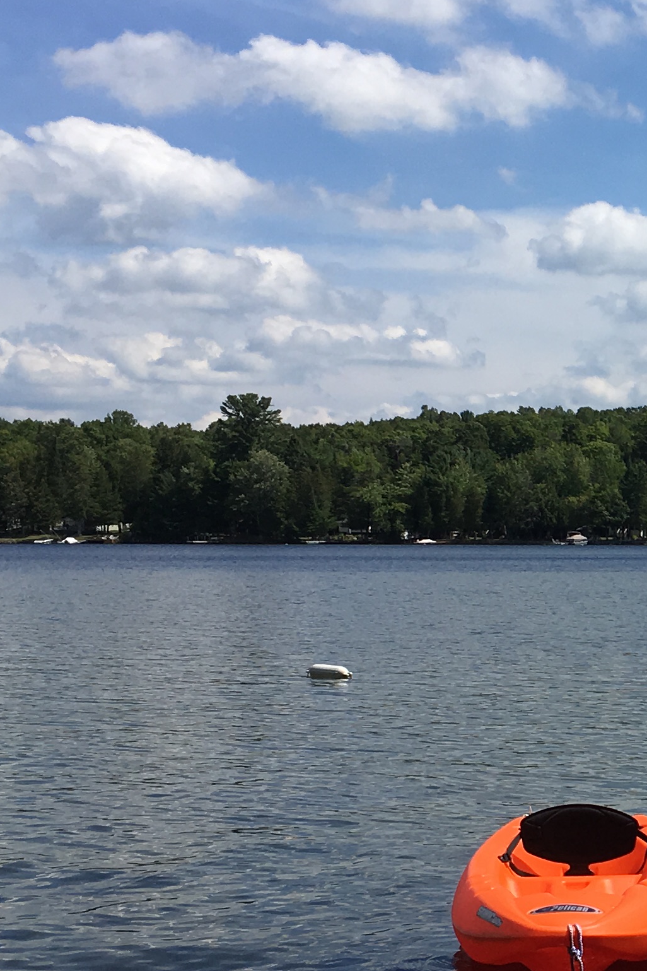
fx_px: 2130
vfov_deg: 25.5
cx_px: 953
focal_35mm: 79
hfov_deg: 15.9
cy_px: 645
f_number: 2.2
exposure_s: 1/2481
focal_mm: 4.15
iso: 25
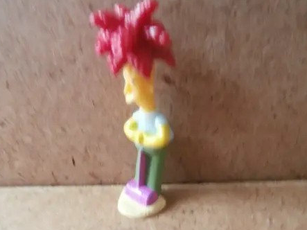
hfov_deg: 67.3
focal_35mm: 26
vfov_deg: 53.0
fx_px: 231
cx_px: 147
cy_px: 113
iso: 200
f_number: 3
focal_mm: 4.2
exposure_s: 1/5
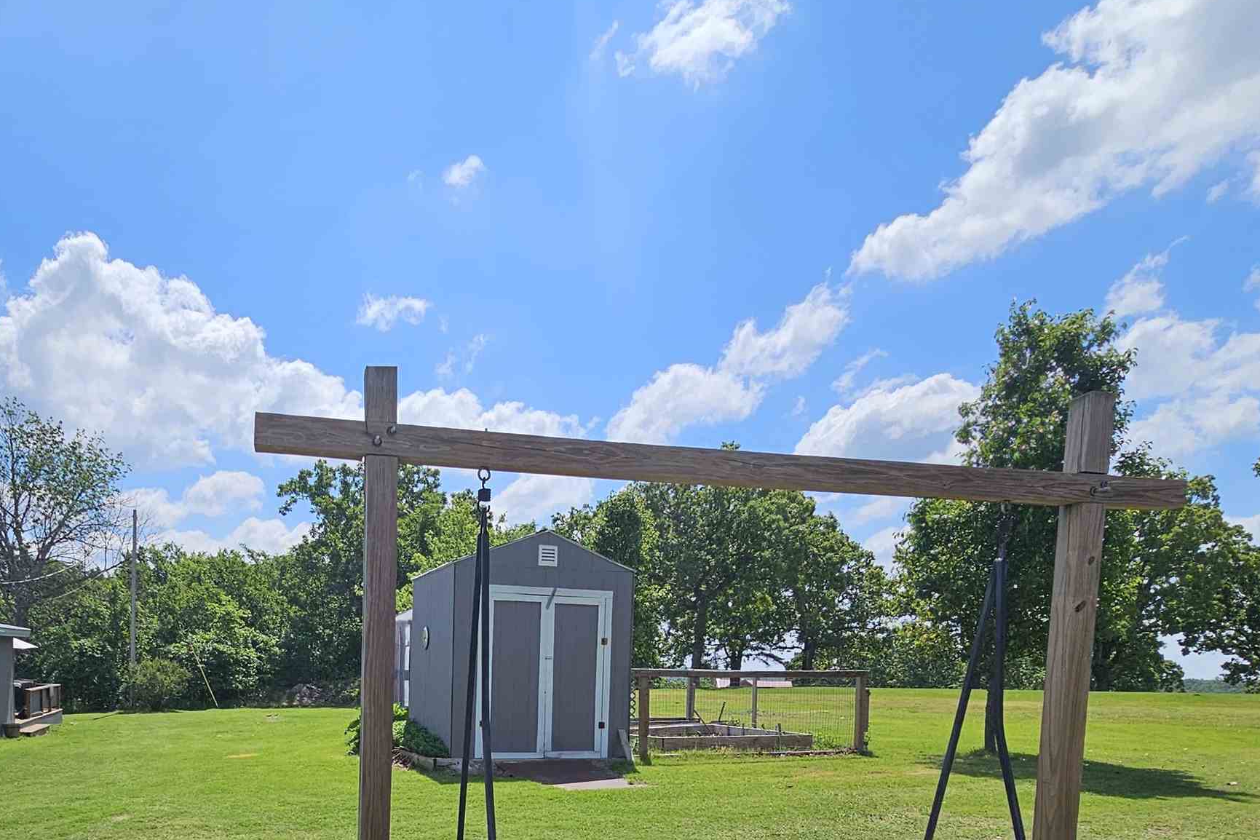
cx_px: 414
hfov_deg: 71.4
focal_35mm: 24
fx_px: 840
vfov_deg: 47.6
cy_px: 759
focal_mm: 2.2
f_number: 2.2
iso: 50
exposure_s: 1/3861
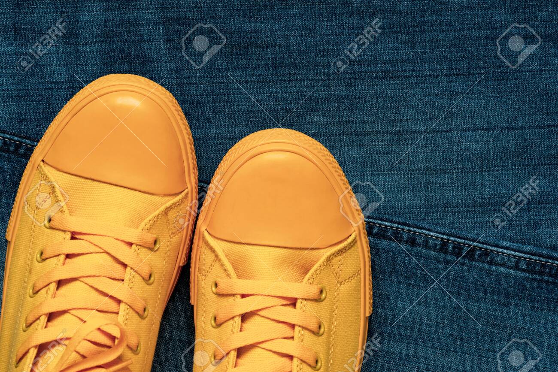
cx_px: 279
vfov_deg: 15.2
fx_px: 1395
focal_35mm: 90
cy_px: 186
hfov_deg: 22.6
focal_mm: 90
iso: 100
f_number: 11
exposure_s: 1/5
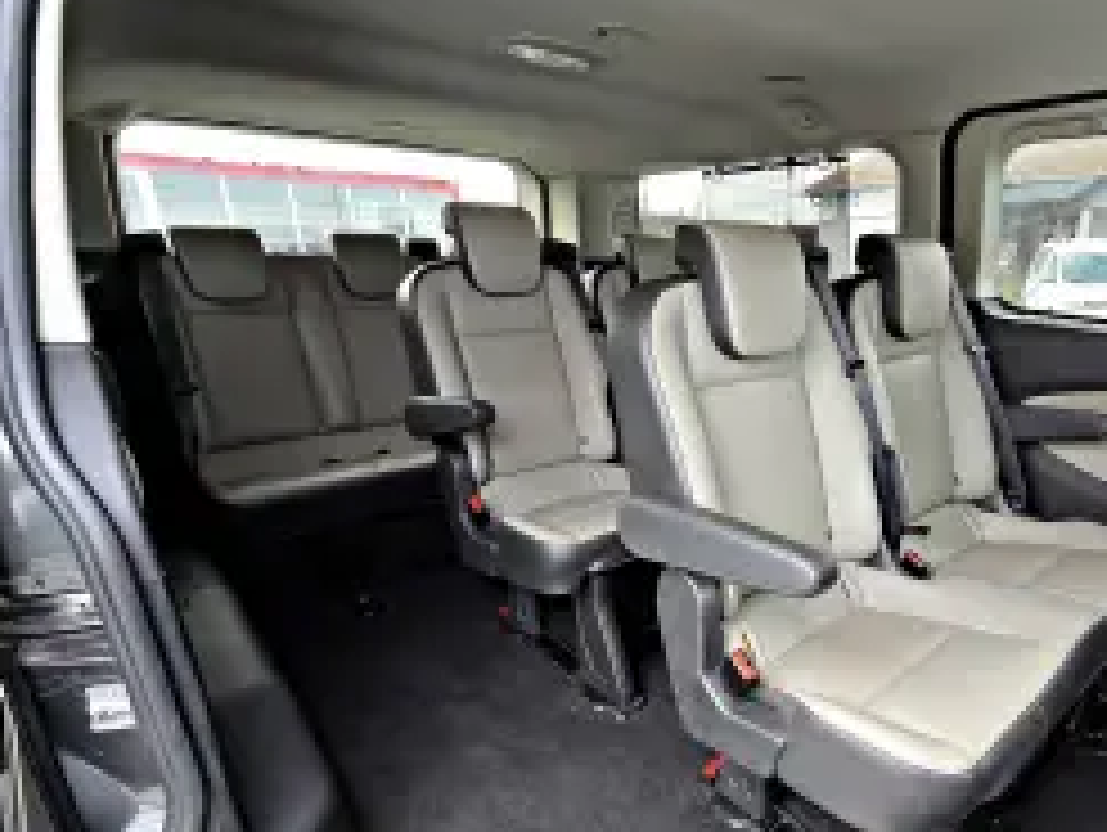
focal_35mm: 19
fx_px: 608
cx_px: 734
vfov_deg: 67.7
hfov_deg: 81.9
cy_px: 522
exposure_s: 1/50
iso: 125
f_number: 2.2
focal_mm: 2.2
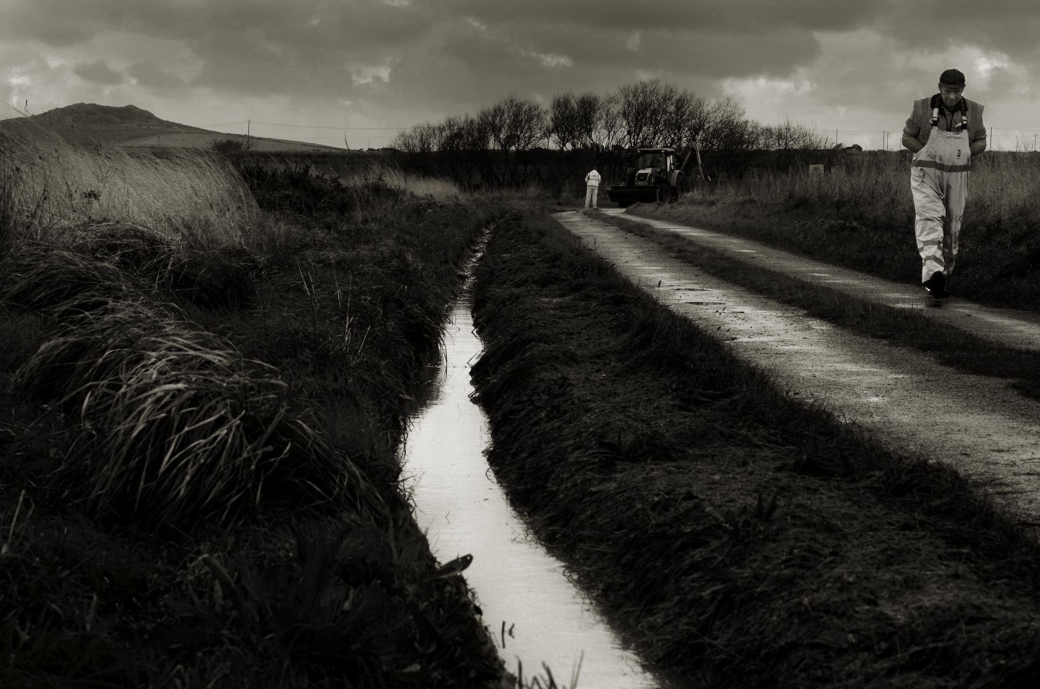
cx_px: 520
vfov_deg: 18.1
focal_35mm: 75
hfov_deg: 27.0
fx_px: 2162
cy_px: 344
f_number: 7.1
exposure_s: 1/640
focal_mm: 50
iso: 640
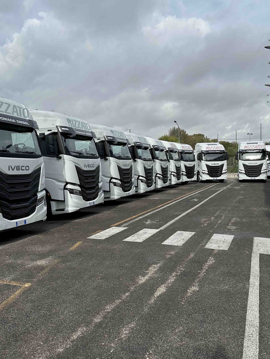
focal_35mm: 30
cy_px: 172
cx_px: 149
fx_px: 312
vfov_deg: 59.9
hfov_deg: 46.7
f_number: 1.78
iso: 80
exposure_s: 1/4545
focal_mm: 6.86
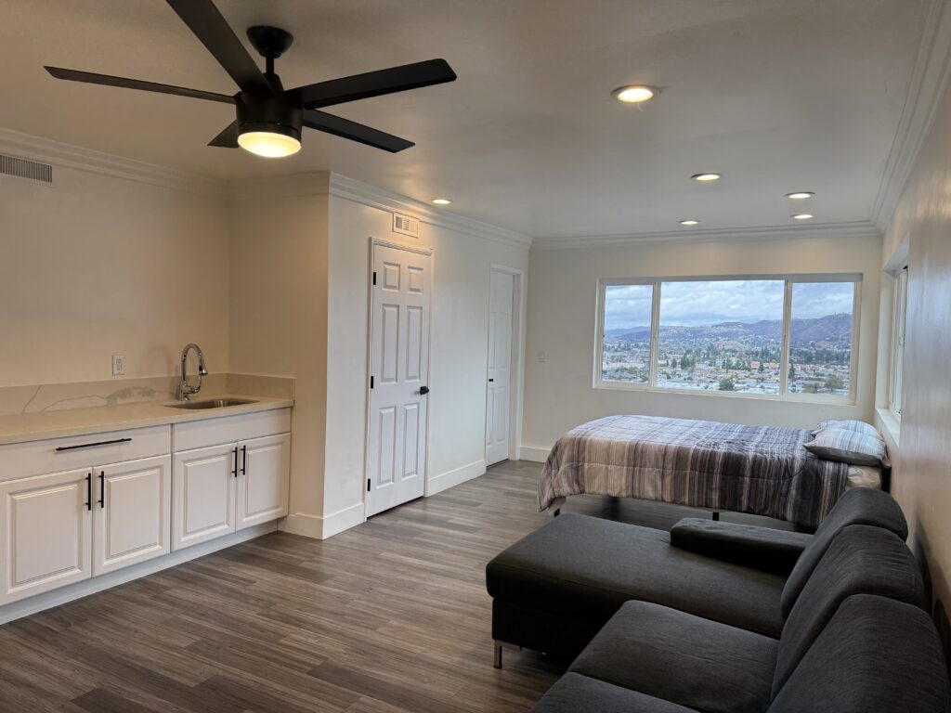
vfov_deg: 56.8
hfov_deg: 71.6
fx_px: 659
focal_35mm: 24
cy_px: 356
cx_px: 476
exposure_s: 1/120
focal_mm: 6.76
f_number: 1.78
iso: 80
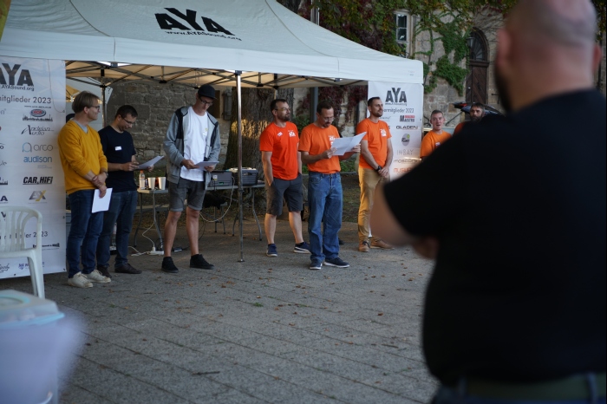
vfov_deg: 27.0
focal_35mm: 50
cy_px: 202
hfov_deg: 39.6
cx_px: 304
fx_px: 843
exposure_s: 1/250
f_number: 2.8
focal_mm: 50
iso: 320
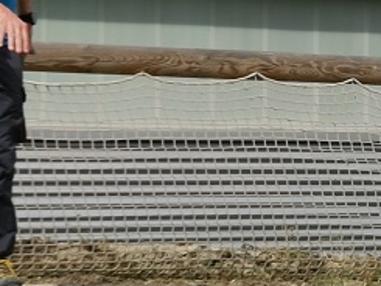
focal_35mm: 192
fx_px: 2114
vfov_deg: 7.7
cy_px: 113
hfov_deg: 10.0
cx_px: 540
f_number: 1.8
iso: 50
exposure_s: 1/2703
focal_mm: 5.58
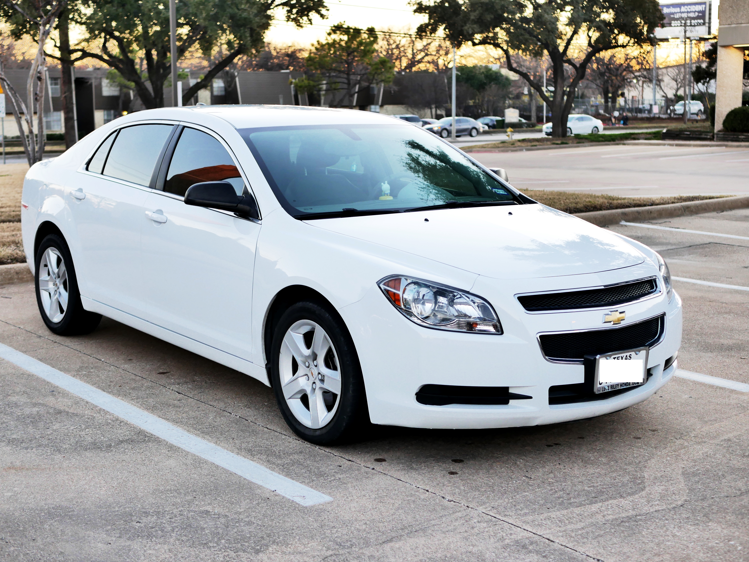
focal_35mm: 53
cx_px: 368
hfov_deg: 36.2
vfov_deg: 27.5
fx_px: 1147
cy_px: 274
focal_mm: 25
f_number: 2.5
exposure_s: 1/200
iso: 800
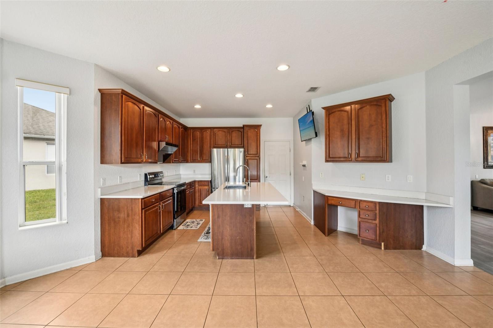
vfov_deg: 77.3
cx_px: 246
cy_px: 164
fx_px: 205
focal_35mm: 15
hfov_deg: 100.4
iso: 400
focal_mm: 15
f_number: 8
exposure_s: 1/13
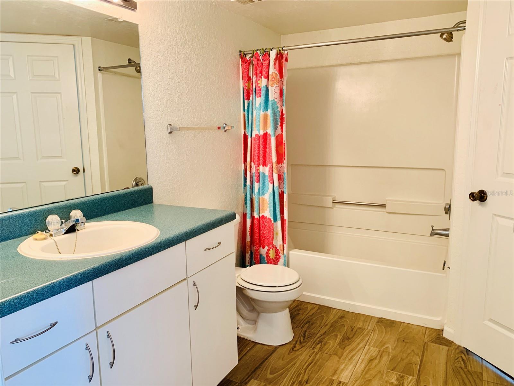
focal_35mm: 26
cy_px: 193
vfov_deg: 53.1
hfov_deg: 67.3
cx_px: 257
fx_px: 386
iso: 125
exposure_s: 1/60
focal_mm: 4.25
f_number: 1.8
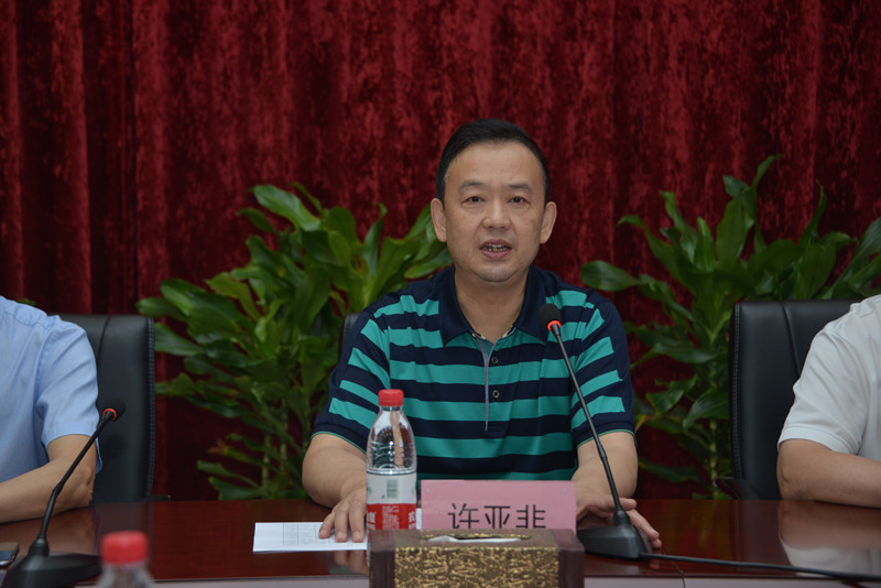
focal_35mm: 85
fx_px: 2081
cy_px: 294
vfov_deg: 16.1
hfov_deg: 23.9
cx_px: 440
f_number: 5
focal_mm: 85
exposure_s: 1/60
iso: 500
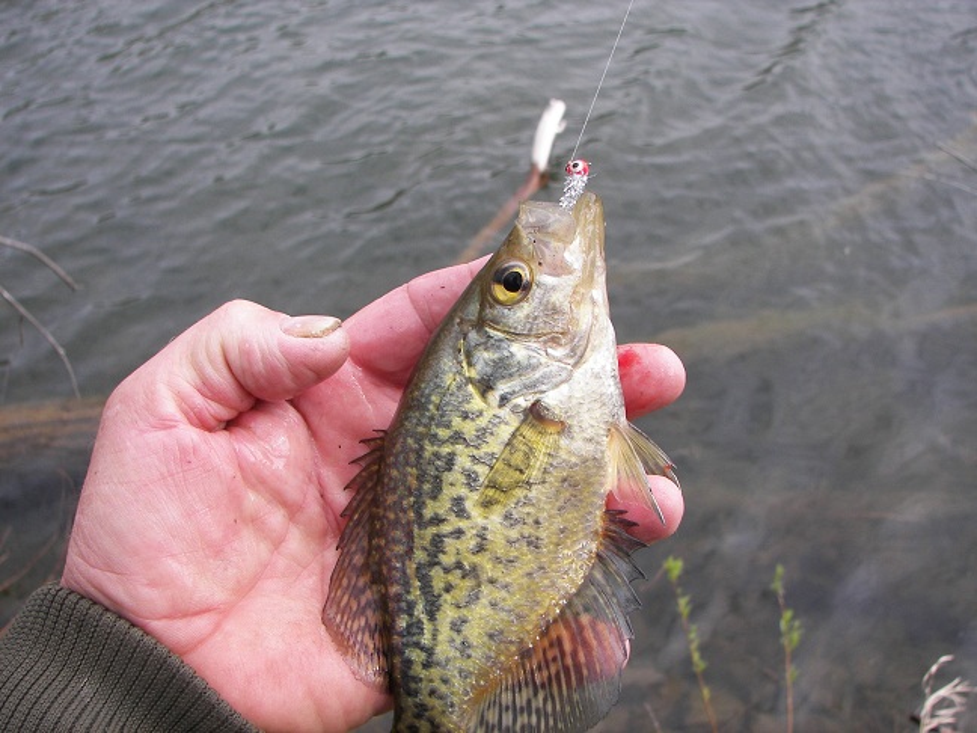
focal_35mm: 36
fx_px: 1016
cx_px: 488
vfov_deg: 39.7
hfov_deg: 51.4
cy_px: 366
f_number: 2.8
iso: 50
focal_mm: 6
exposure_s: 1/320
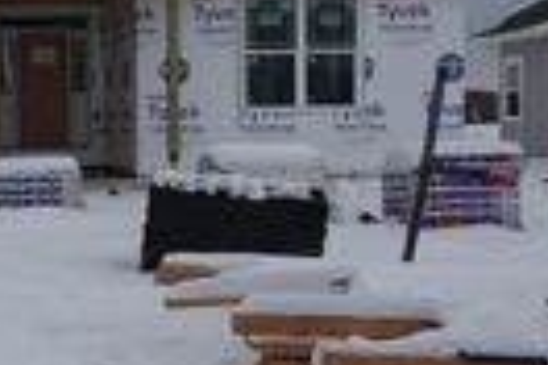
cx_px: -137
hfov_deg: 23.9
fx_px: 1157
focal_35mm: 76
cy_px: 156
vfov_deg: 17.9
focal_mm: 7.6
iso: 125
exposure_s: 1/5000
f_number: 2
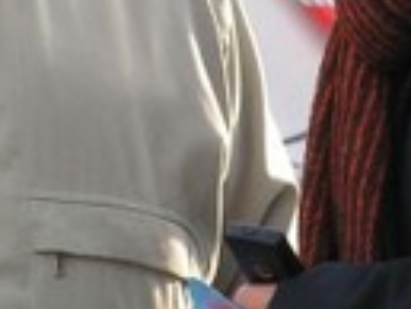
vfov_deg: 1.8
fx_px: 9602
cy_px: -126
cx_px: 261
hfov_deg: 2.5
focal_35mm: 808
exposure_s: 1/160
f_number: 3.5
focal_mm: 34.7
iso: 50
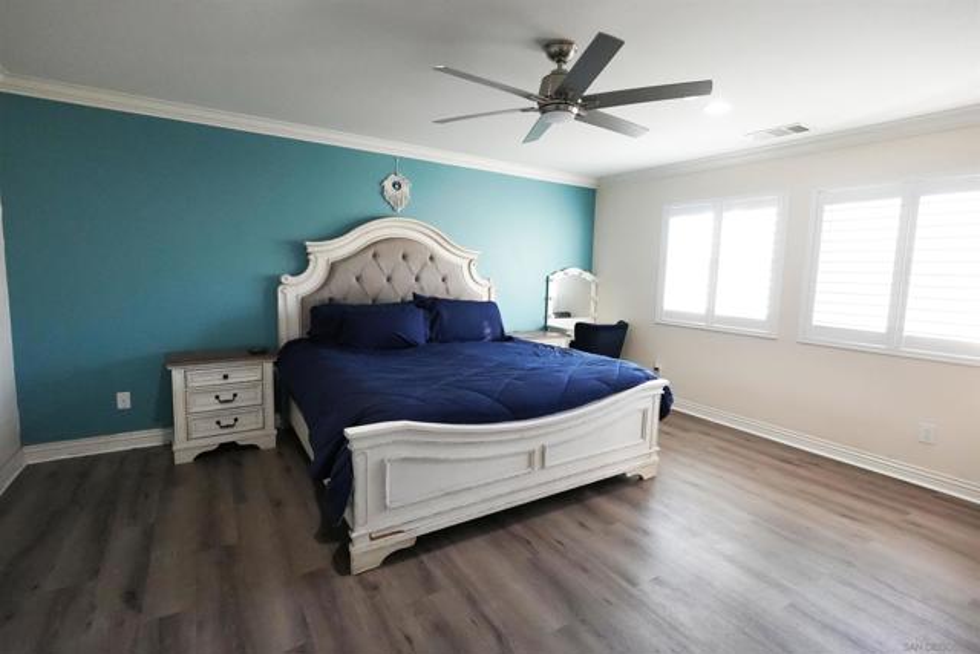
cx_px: 490
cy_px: 327
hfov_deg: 90.0
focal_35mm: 18
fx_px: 490
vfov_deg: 67.4
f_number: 7.1
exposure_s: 1/160
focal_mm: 12
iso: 5000
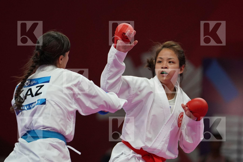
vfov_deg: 3.3
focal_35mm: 420
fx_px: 2835
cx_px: 122
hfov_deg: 4.9
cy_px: 81
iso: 2500
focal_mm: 280
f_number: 4
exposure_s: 1/1000
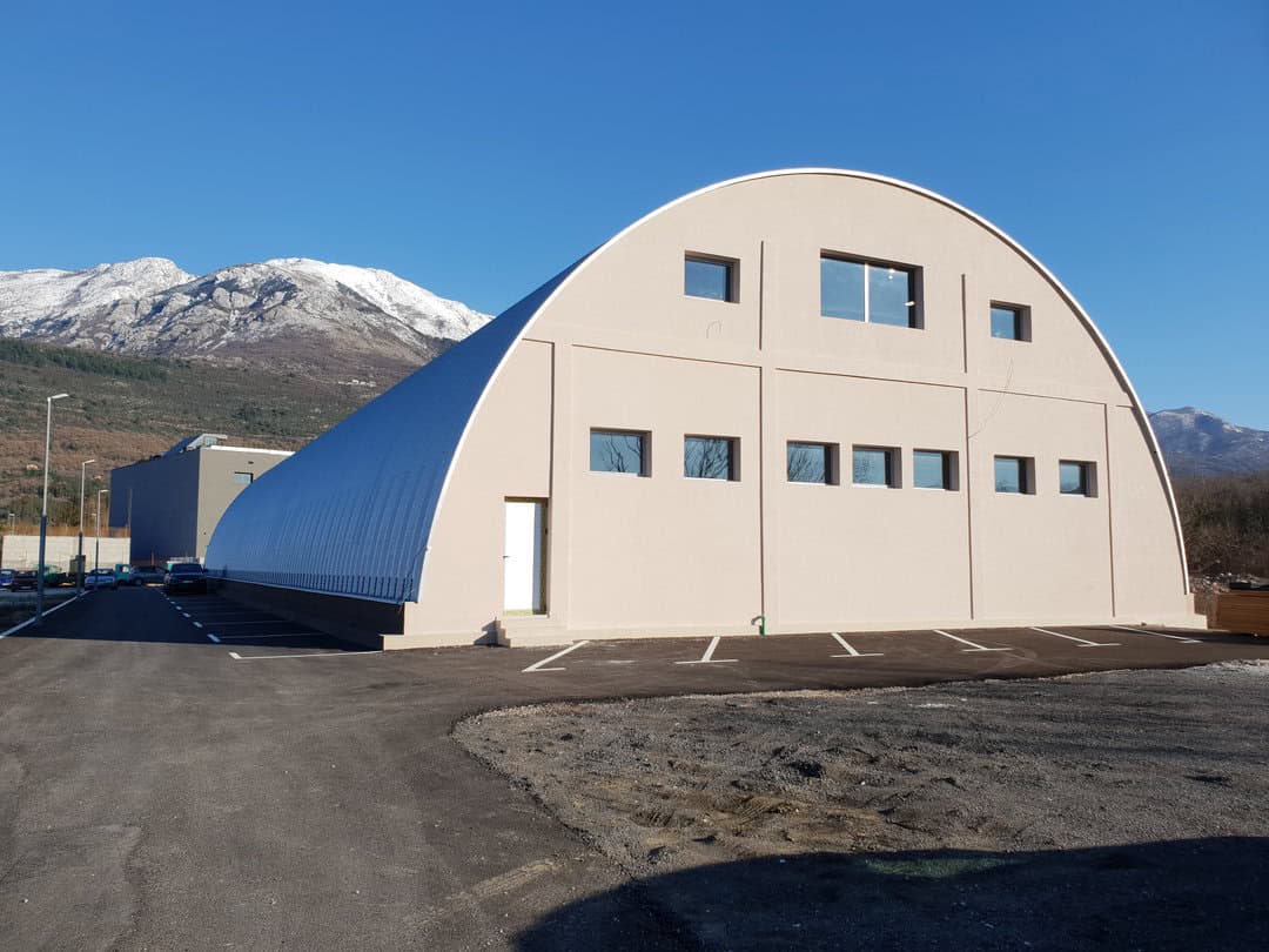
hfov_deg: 67.3
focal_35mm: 26
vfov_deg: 53.1
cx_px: 634
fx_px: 953
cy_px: 476
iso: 50
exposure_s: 1/1477
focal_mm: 4.3
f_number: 2.4
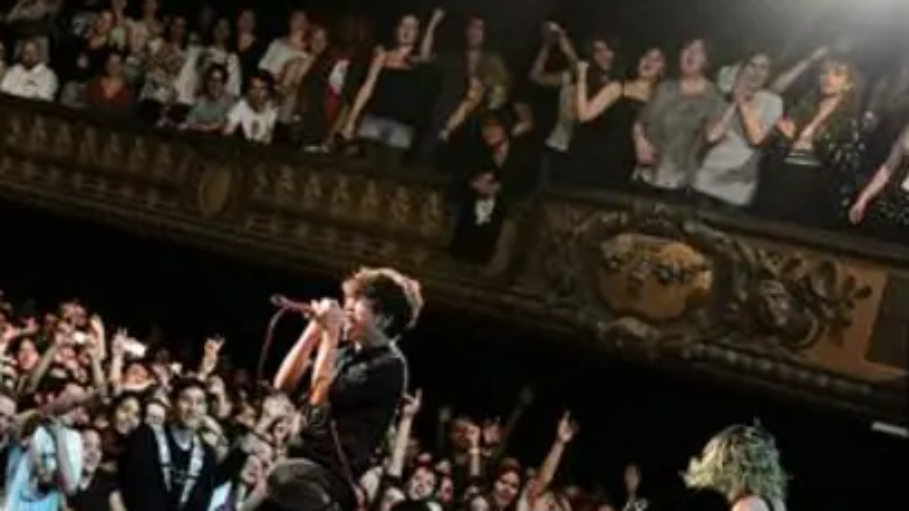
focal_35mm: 96
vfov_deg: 12.6
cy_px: 387
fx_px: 2314
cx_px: 78
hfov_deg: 21.7
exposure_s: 1/160
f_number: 2.8
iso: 4000
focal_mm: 48
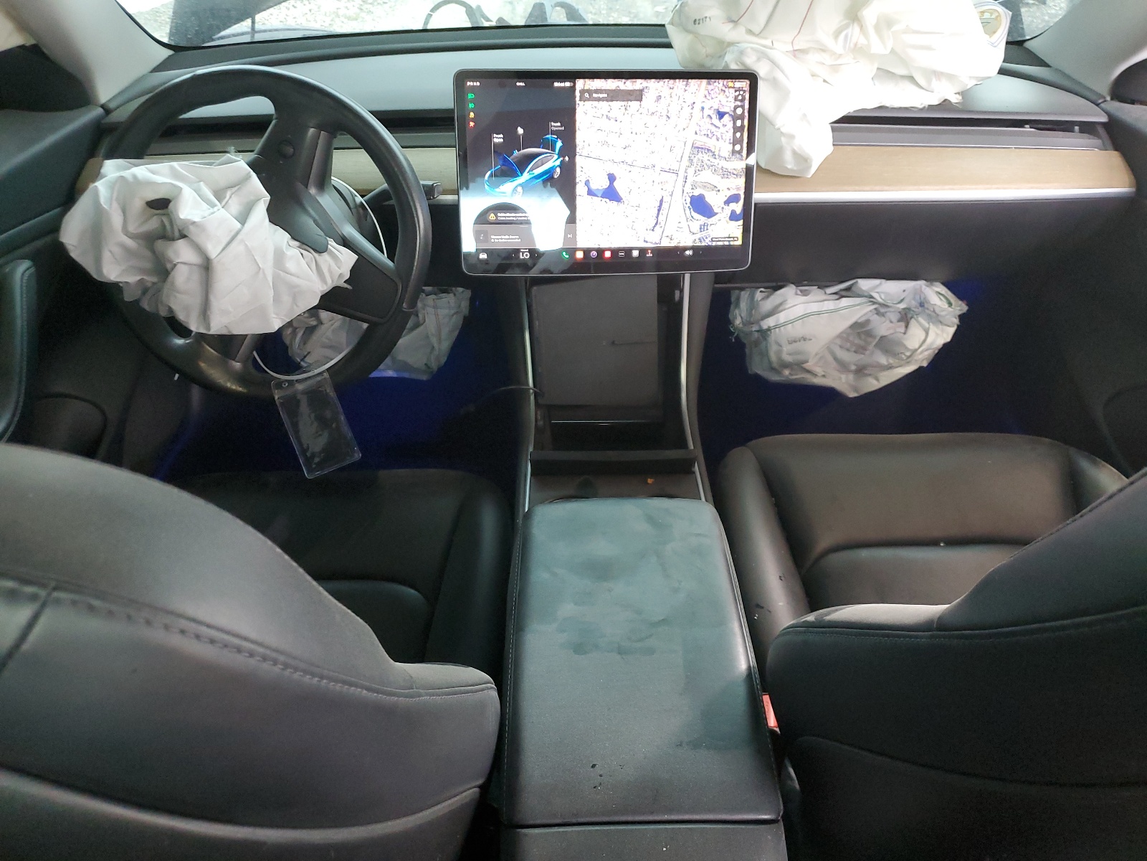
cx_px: 574
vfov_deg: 53.1
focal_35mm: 26
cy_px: 430
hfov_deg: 67.3
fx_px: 862
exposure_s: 1/60.2
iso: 248
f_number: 1.5
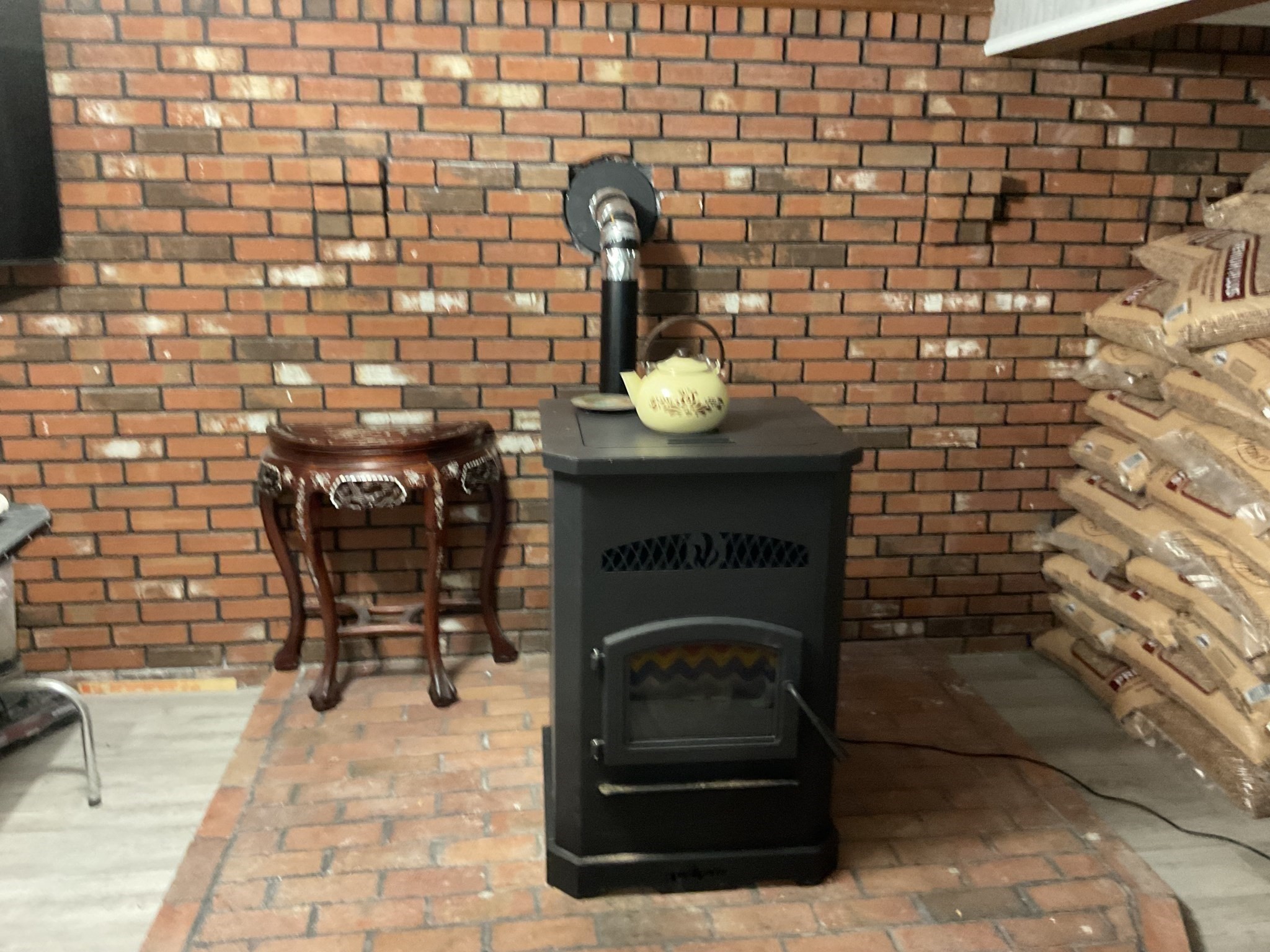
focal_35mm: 29
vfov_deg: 48.2
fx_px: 1064
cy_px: 476
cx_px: 635
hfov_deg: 61.7
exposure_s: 1/30
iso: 250
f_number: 1.8
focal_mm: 3
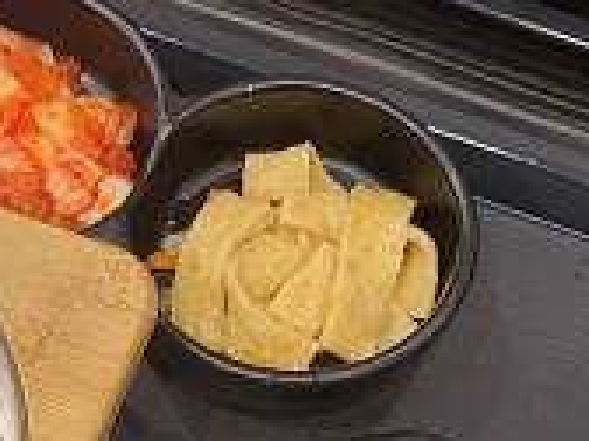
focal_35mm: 93
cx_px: 84
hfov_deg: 20.7
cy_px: 508
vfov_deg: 15.4
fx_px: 1582
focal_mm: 4.25
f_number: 1.8
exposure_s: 1/60
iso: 200
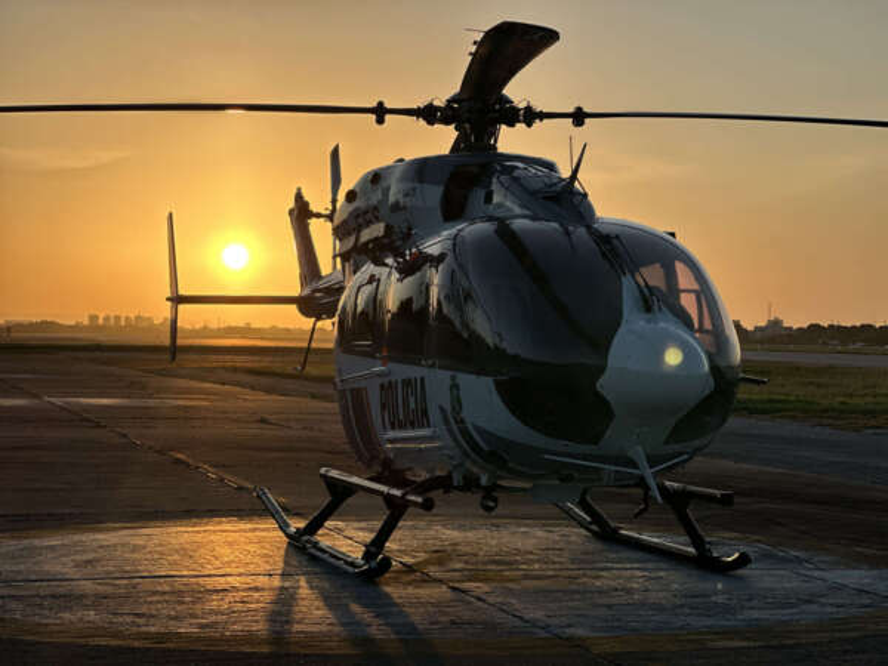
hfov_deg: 25.3
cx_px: 444
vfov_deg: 19.1
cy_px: 333
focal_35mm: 77
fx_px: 1975
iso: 32
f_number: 2.8
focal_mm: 9
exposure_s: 1/919
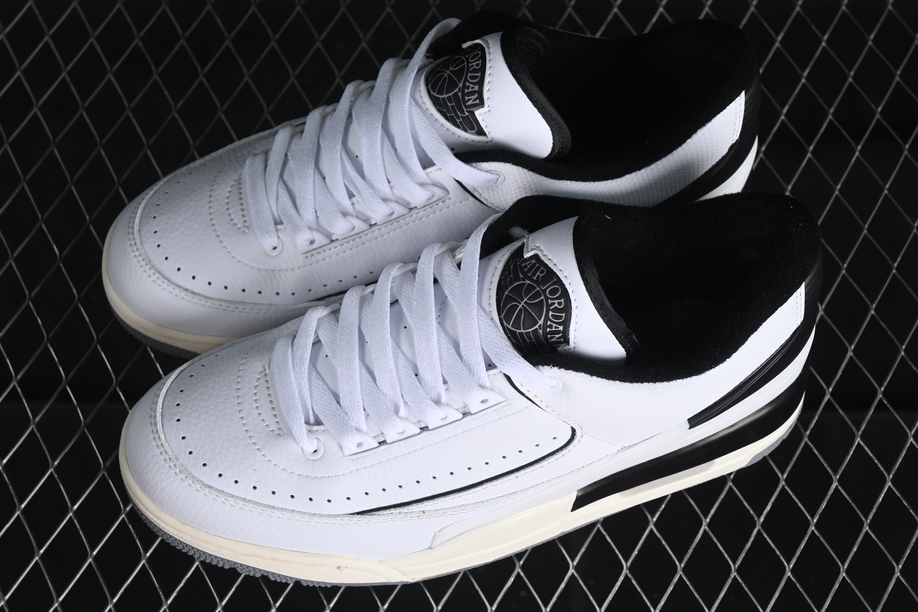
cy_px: 306
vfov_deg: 18.2
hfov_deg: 27.0
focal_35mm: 75
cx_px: 459
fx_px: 1912
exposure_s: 1/80
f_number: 7.1
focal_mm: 50
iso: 160
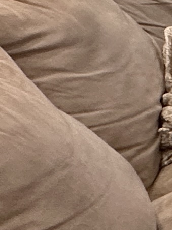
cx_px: 796
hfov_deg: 6.9
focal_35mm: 125
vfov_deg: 15.0
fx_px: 828
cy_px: -80
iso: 250
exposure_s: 1/60
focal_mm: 2.22
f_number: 2.2
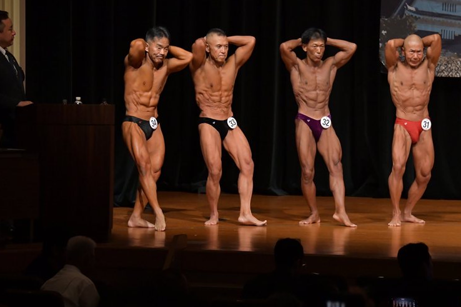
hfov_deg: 9.0
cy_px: 148
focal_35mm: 228
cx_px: 240
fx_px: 2918
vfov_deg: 6.0
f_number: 5.6
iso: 5000
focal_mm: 145
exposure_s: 1/400
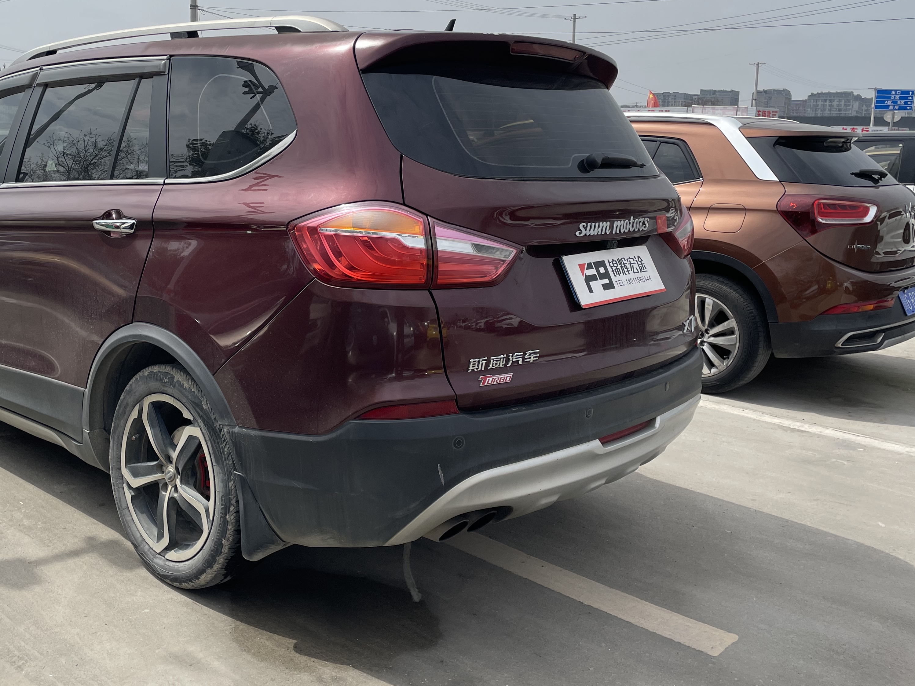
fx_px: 925
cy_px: 268
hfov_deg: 52.0
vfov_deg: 40.5
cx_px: 337
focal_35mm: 35
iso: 32
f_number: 1.6
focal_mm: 4.2
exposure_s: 1/4831
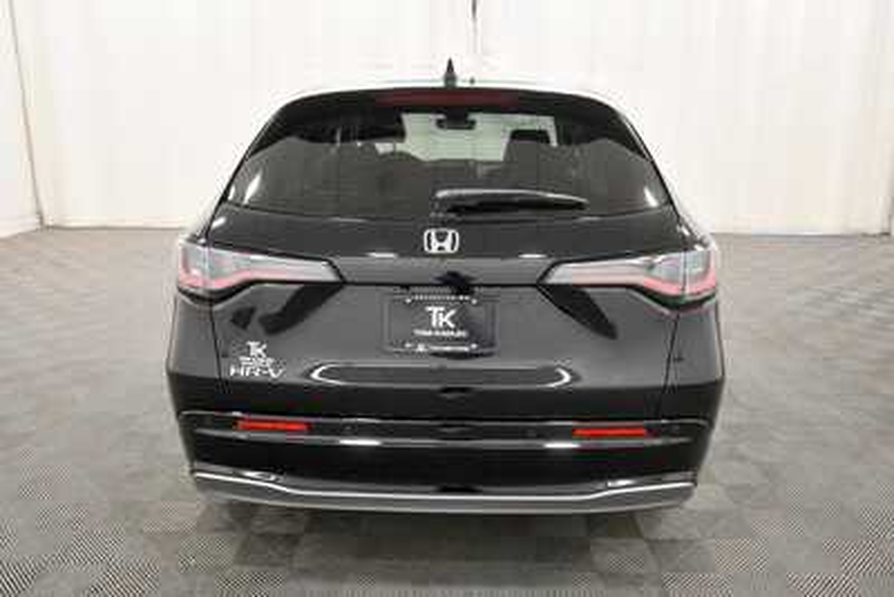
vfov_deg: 43.6
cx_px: 447
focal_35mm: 30
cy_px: 298
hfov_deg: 61.9
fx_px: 745
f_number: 5.6
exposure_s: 1/125
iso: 1600
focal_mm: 20
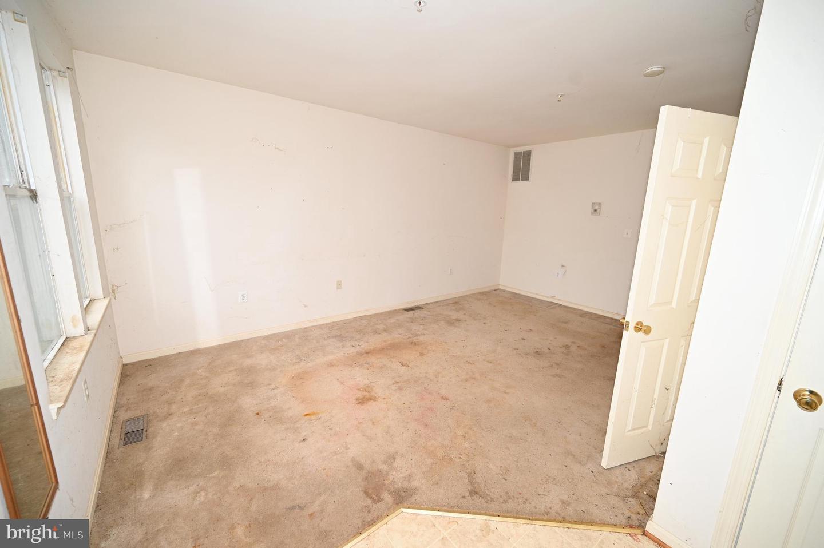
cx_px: 412
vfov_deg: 81.1
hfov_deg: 104.3
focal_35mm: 14
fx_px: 320
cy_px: 274
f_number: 4
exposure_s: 1/100
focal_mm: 14
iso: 400
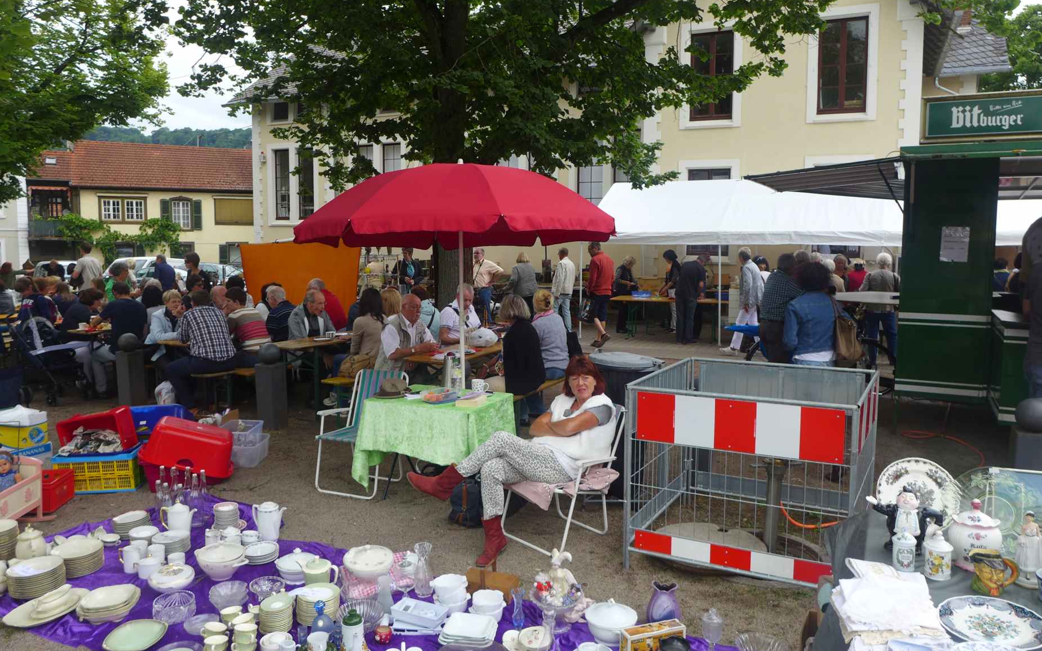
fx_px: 710
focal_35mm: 25
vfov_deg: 49.3
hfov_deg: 72.5
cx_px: 523
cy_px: 314
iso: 80
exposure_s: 1/500
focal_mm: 4.7
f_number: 2.8
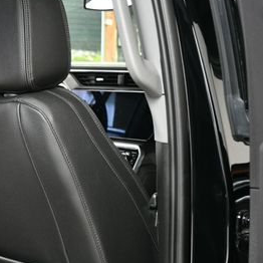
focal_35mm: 81
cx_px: -35
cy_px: 175
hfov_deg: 20.3
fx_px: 696
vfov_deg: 21.3
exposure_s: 1/160
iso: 100
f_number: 3.8
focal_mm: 26
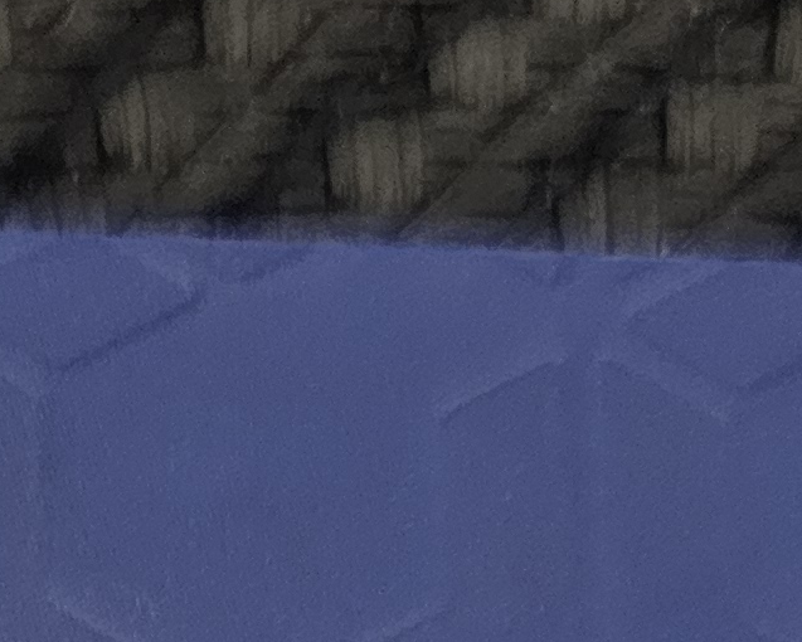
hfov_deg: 13.3
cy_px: 1448
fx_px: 3348
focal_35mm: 141
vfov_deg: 9.9
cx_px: -176
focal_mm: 6.3
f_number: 1.7
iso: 640
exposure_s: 1/26
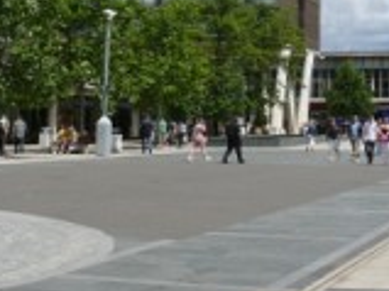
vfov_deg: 16.1
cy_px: -56
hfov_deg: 21.7
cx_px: 355
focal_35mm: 88
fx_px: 988
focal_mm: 7.4
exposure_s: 1/400
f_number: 8
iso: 100
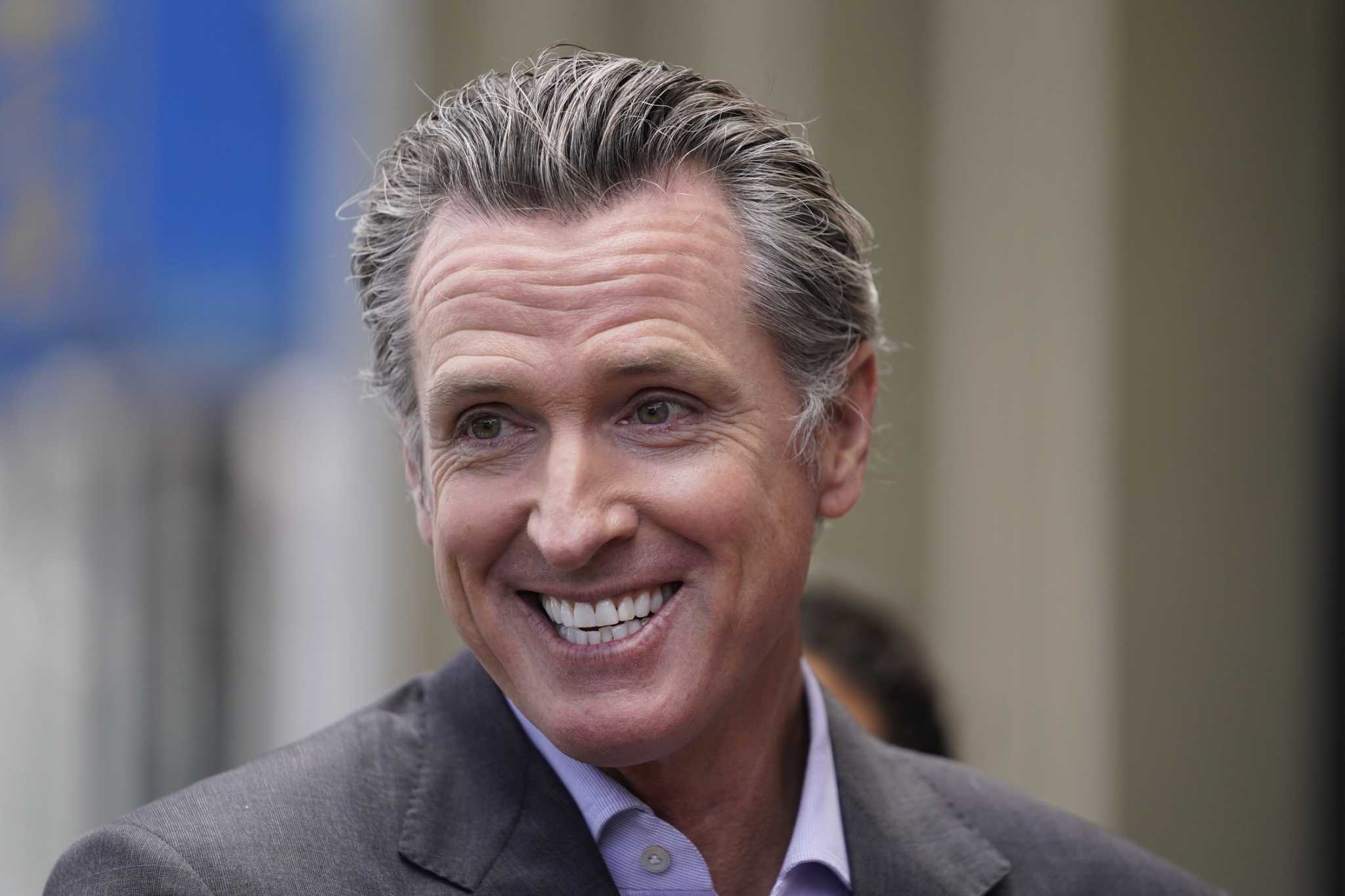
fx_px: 7471
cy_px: 448
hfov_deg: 10.3
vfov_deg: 6.9
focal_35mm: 200
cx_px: 672
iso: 800
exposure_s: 1/2000
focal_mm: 200
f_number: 2.8
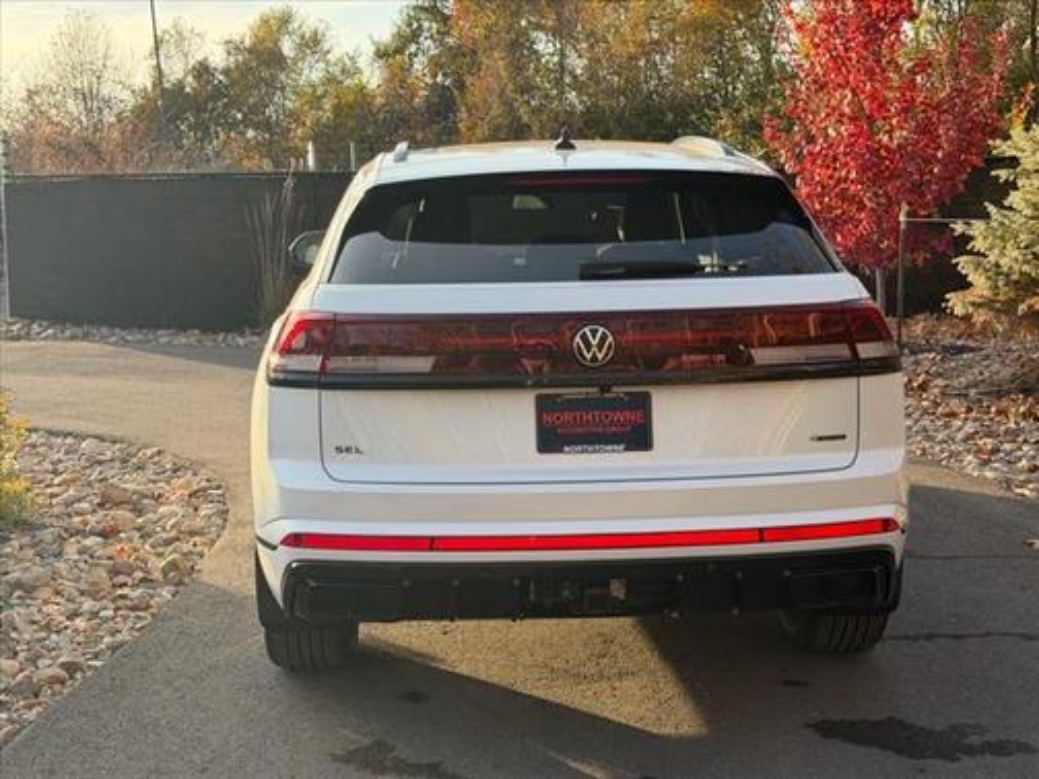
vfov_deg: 30.3
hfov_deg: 39.7
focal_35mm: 48
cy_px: 390
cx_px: 520
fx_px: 1441
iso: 100
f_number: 1.78
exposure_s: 1/1167
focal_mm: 6.76
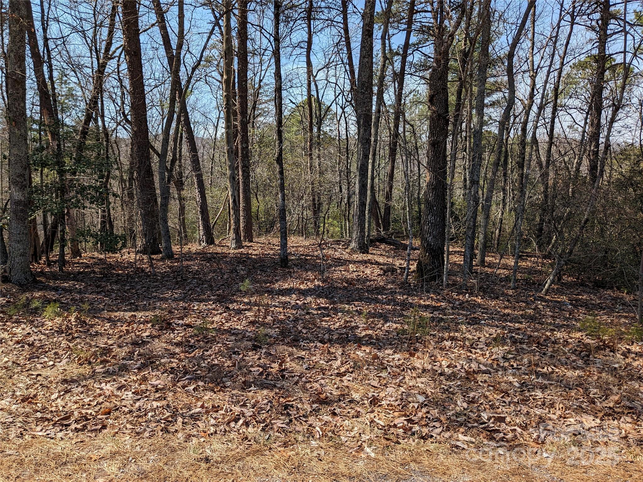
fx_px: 502
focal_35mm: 27
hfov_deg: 65.3
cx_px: 322
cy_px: 241
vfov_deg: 51.4
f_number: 1.73
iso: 46
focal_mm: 4.38
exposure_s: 1/1669
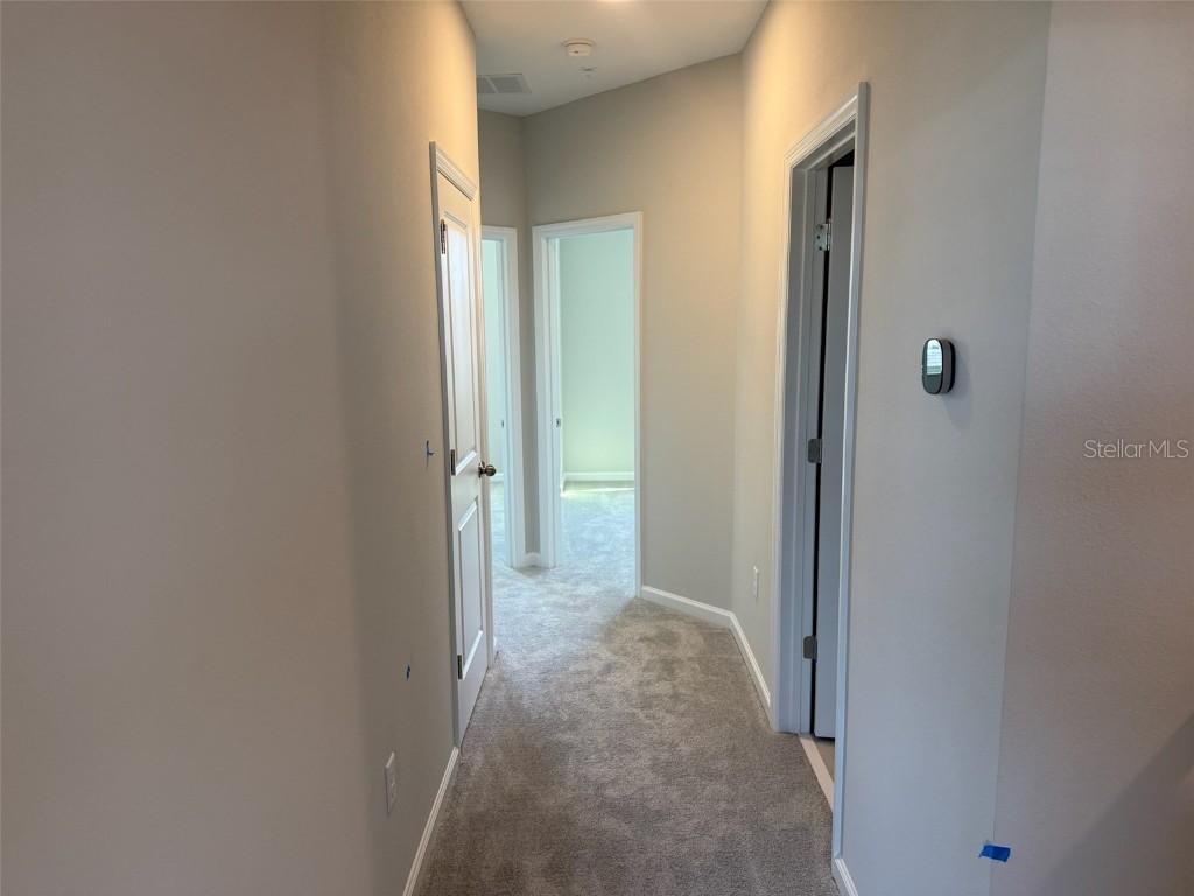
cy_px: 448
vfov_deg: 56.8
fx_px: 828
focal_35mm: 24
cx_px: 597
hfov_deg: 71.6
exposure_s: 1/120
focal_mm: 6.76
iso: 200
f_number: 1.78
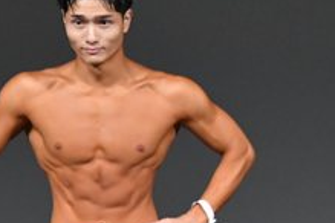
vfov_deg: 1.2
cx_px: 564
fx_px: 10356
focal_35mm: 1113
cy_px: 270
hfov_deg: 1.9
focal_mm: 210
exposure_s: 1/400
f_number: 5.6
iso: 4000
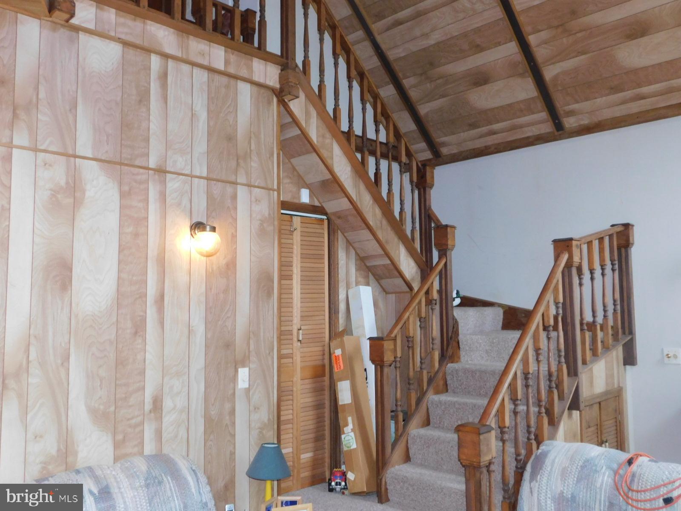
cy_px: 256
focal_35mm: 30
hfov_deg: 60.0
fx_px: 590
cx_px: 340
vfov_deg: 46.8
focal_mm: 5.3
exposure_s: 1/30
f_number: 3.2
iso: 320
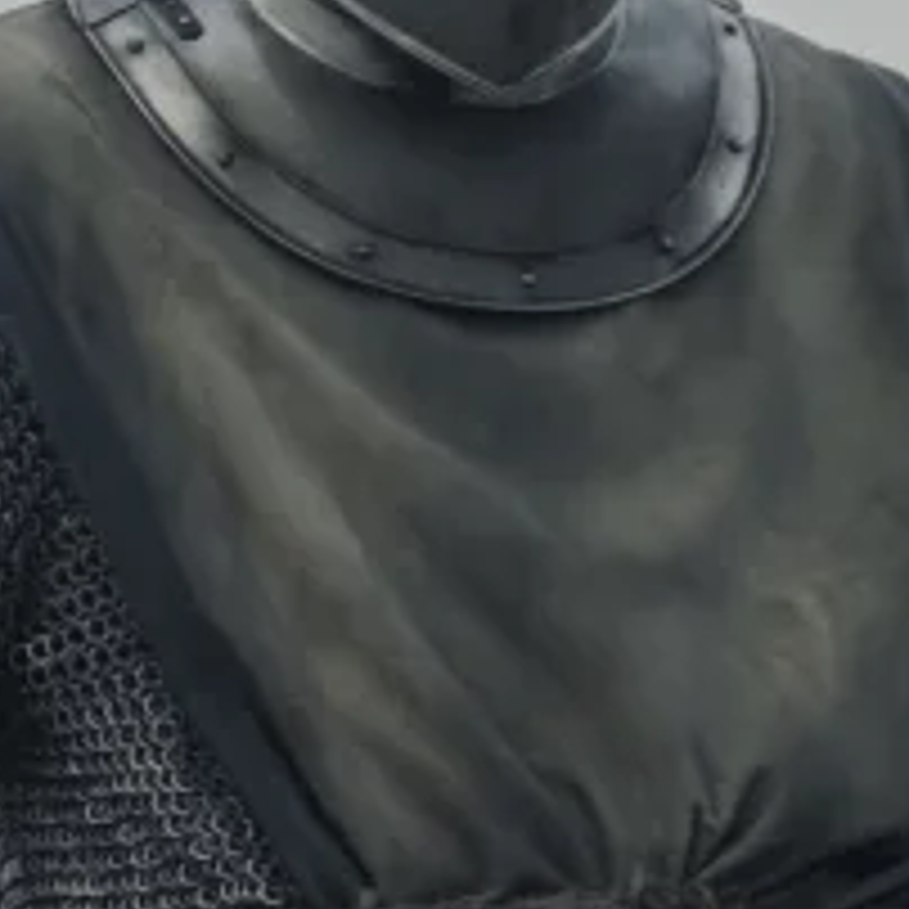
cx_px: 918
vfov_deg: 5.8
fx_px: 8972
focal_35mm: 302
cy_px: 700
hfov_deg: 5.8
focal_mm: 70
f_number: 4
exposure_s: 1/500
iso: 1250
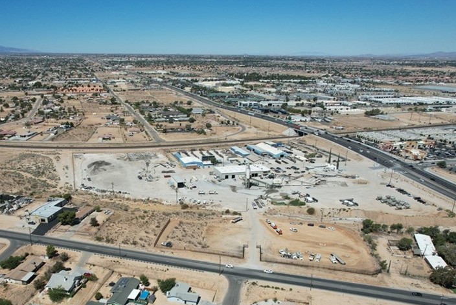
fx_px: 405
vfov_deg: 40.4
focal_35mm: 32
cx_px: 166
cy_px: 214
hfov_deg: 57.8
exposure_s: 1/1000
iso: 110
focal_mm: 8.38
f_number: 2.8
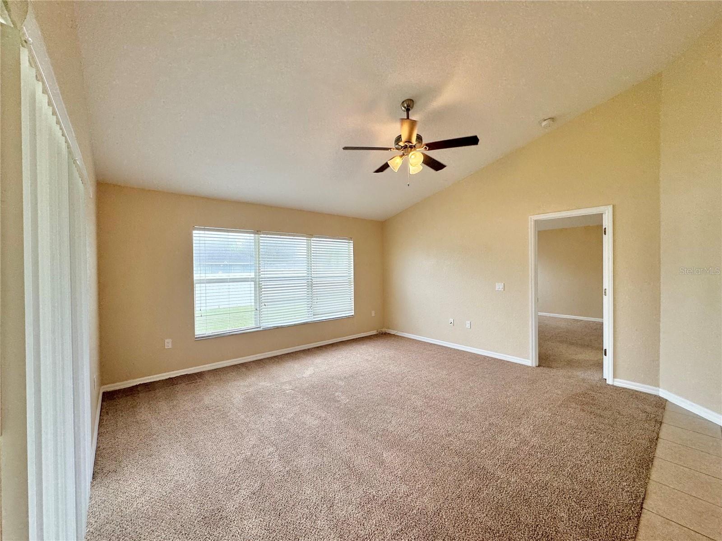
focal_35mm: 14
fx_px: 292
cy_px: 270
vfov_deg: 85.7
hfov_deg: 102.1
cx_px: 361
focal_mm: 2.22
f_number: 2.2
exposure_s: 1/120
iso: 100
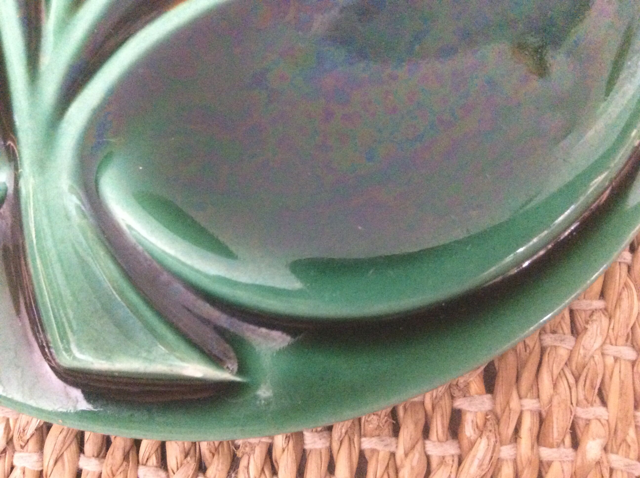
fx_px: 591
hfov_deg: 56.9
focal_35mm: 32
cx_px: 320
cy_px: 239
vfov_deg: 44.1
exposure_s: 1/17
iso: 400
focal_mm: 3.3
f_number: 2.4
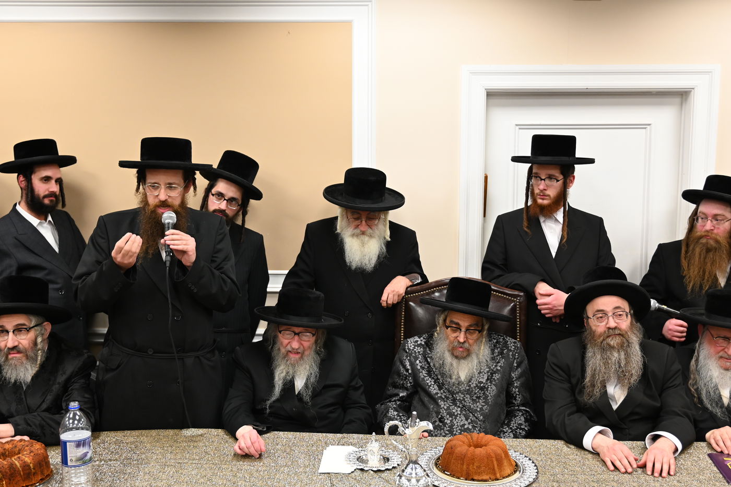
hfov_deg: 46.4
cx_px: 366
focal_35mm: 42
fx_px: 853
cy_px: 244
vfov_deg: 31.9
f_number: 2.8
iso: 1100
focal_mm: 28
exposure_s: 1/125
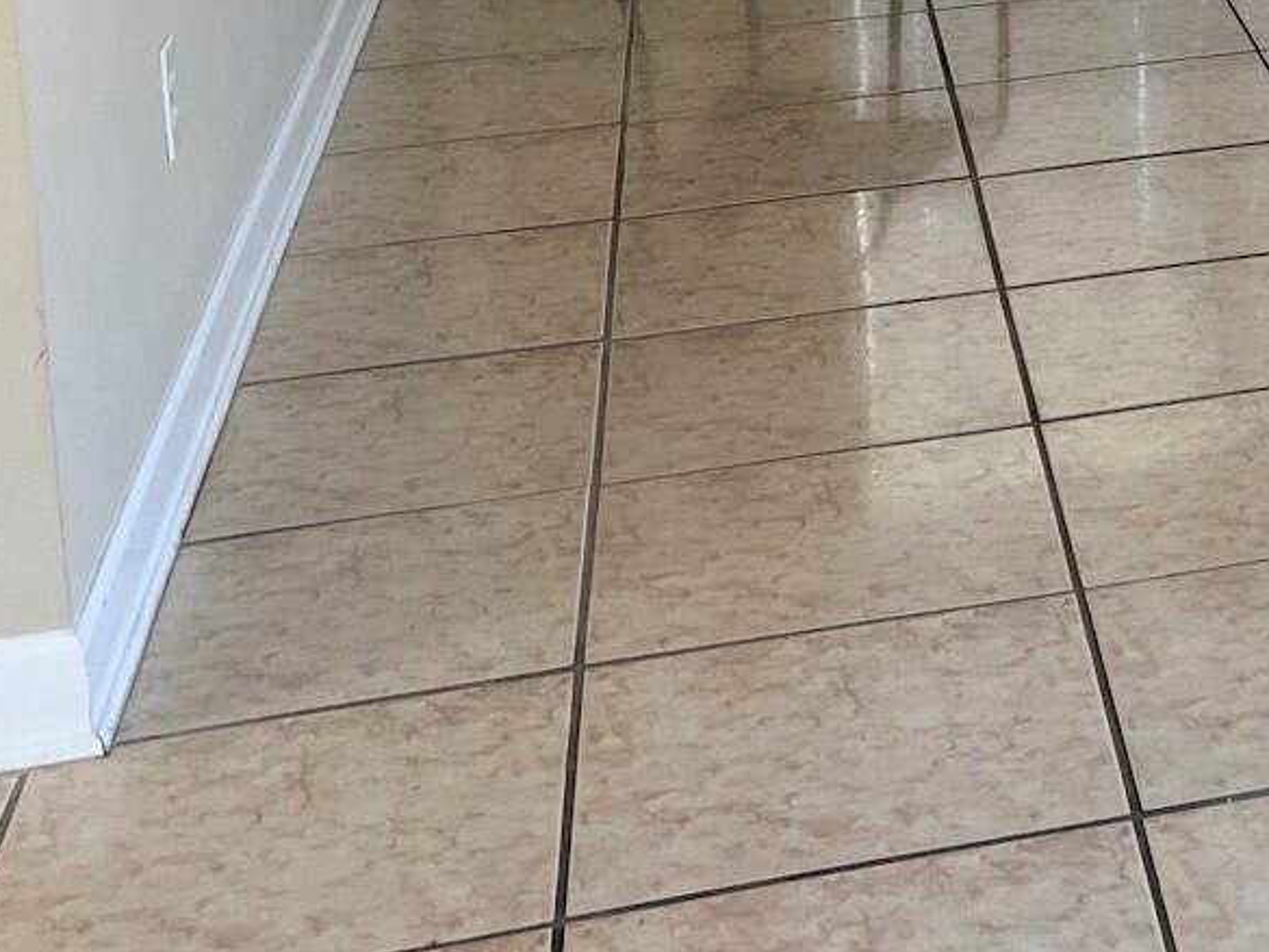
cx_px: 1792
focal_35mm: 91
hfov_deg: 19.3
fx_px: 3337
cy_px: -503
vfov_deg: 15.0
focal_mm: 5.7
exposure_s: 1/105
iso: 125
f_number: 1.5
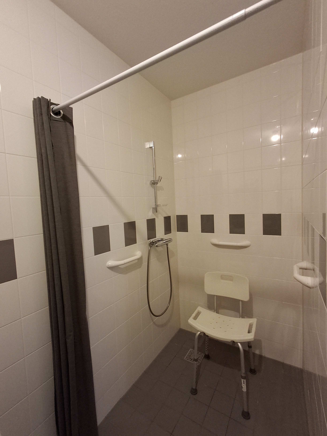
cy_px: 218
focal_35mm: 16
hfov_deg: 78.1
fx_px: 202
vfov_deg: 94.5
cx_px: 164
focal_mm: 1.64
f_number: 2.2
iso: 250
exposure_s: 1/50
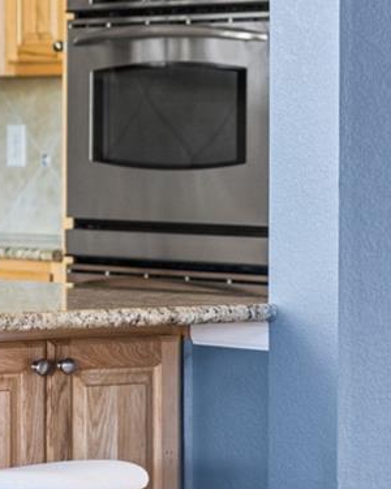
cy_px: 132
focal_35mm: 200
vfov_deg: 9.6
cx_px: -454
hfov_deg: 7.4
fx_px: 2893
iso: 400
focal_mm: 50
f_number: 1.8
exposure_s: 1/30
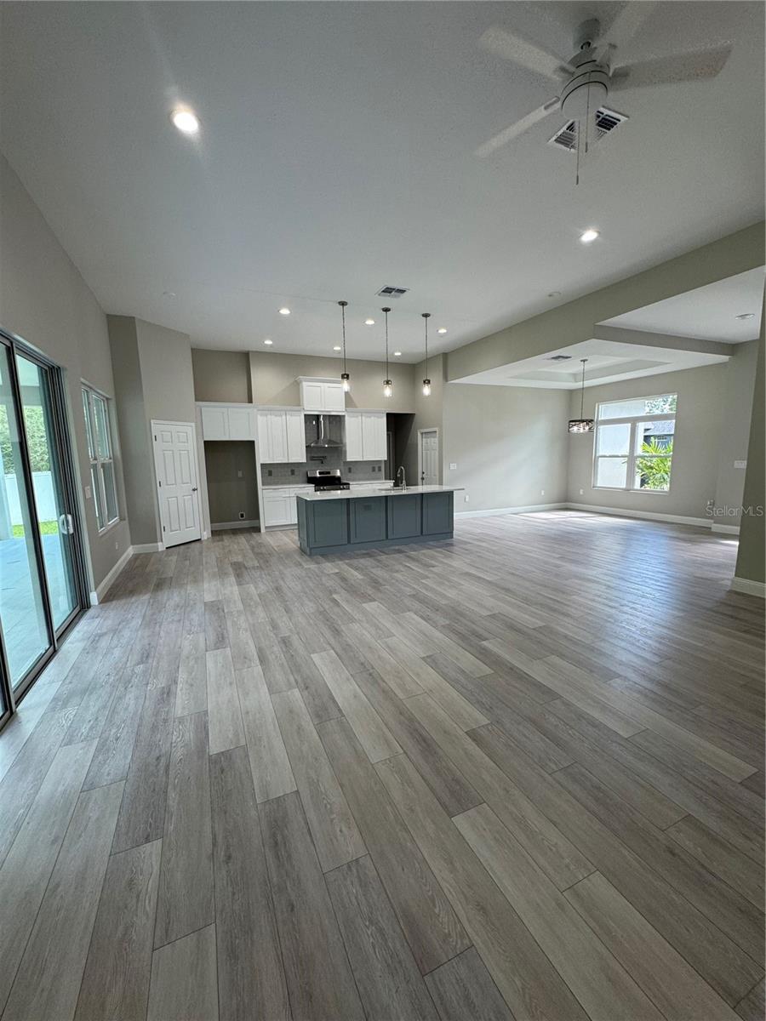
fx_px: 413
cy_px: 510
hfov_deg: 85.7
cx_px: 383
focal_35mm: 14
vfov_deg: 102.1
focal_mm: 2.22
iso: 125
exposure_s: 1/120
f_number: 2.2
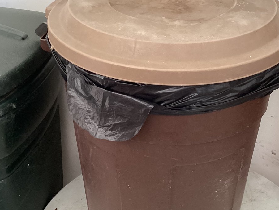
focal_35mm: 52
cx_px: 142
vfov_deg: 28.0
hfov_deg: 36.8
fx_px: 419
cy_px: 111
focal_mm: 3.3
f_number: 2.4
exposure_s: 1/60
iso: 200
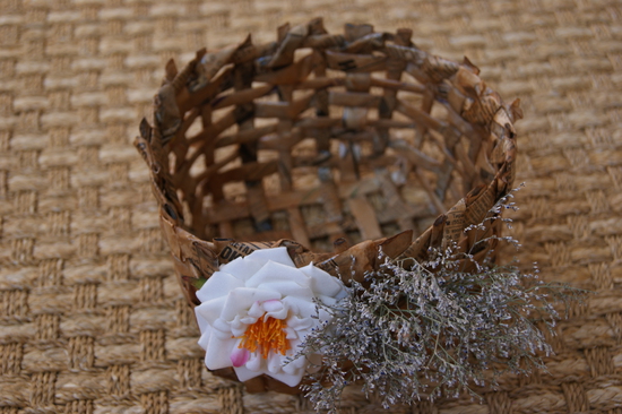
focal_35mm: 60
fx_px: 1036
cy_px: 207
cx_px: 311
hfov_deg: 33.4
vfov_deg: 22.6
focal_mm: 40
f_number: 5
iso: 100
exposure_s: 1/60
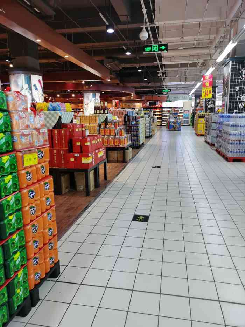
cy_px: 164
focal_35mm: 27
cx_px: 122
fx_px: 255
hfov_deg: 51.4
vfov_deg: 65.3
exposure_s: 1/100
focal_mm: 5.58
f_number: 1.8
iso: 200
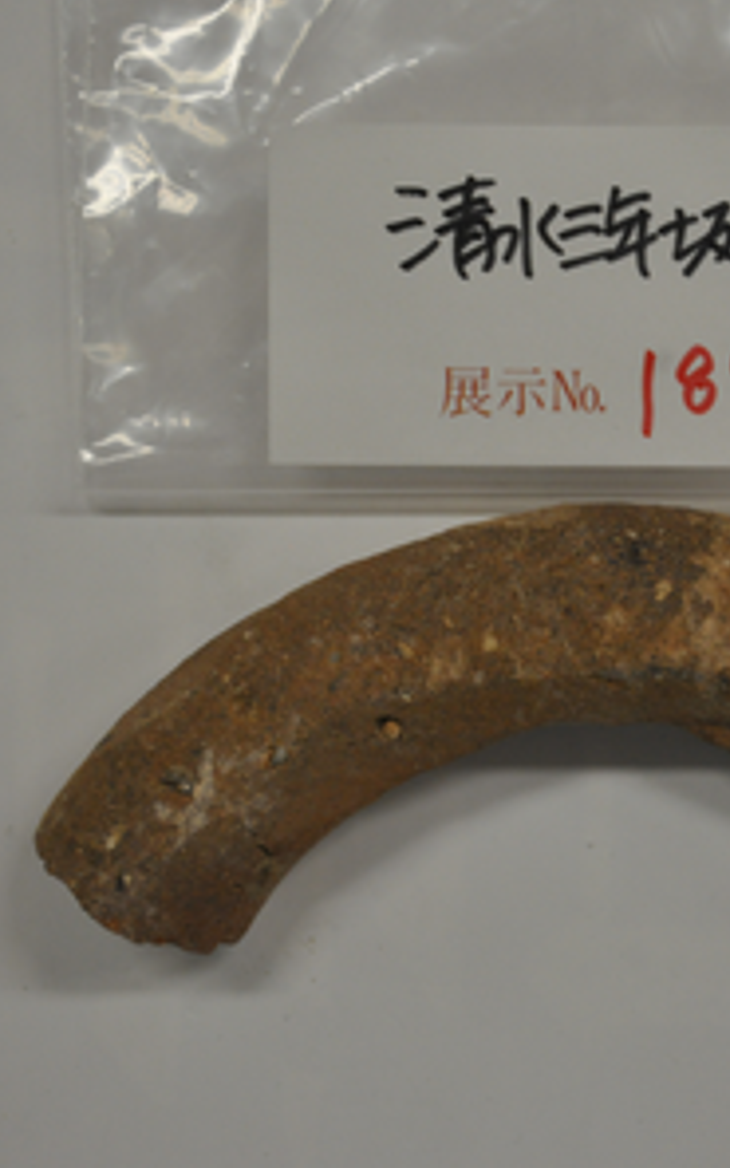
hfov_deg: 8.0
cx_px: 584
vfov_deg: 12.8
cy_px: 584
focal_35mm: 163
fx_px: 5189
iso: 800
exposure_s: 1/160
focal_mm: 70
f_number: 5.3
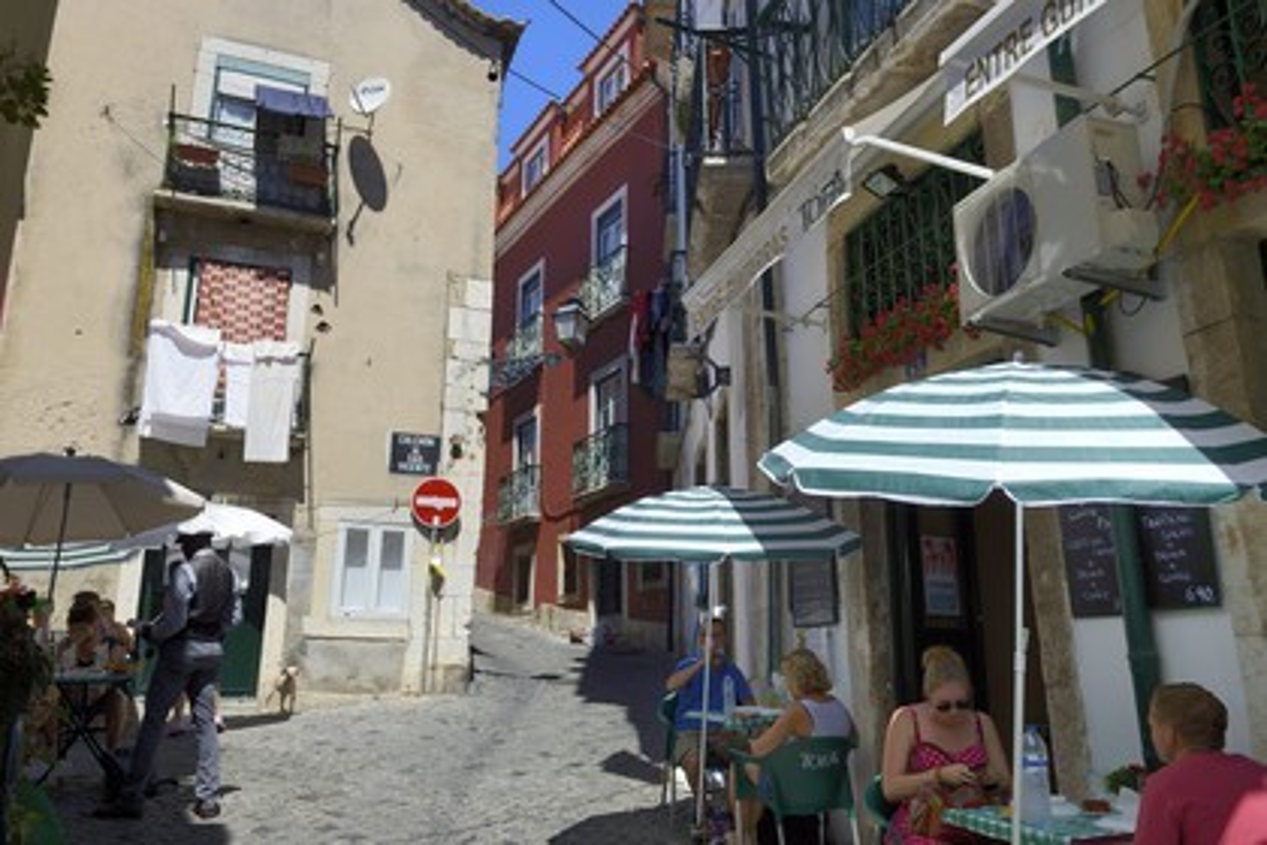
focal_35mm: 28
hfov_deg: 65.5
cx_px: 634
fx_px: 985
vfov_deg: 46.4
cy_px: 422
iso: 200
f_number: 14
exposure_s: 1/160
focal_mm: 28
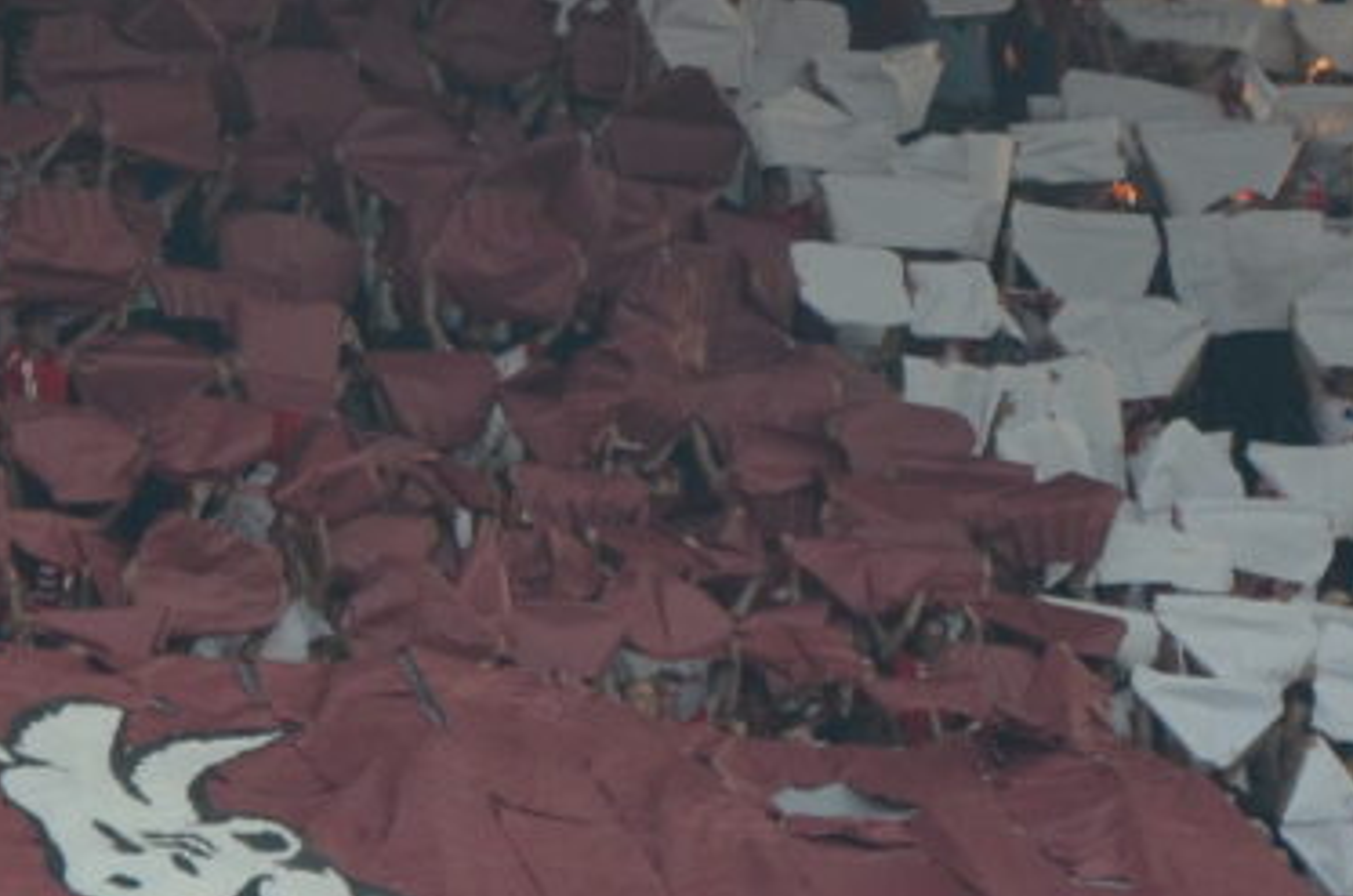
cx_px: 359
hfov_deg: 3.1
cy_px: 642
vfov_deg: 2.0
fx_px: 25358
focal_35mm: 676
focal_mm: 105
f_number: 5.6
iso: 640
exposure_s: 1/250
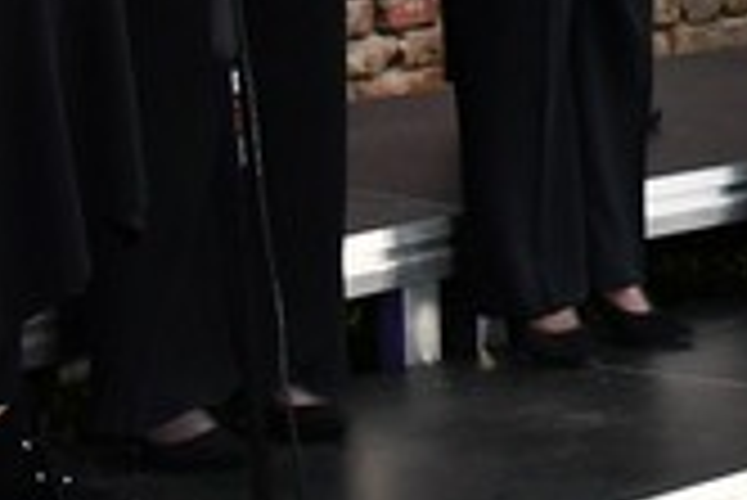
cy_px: -444
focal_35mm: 203
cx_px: 1526
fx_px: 4216
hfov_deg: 9.4
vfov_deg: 6.6
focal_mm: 22
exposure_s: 1/200
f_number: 3.5
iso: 800
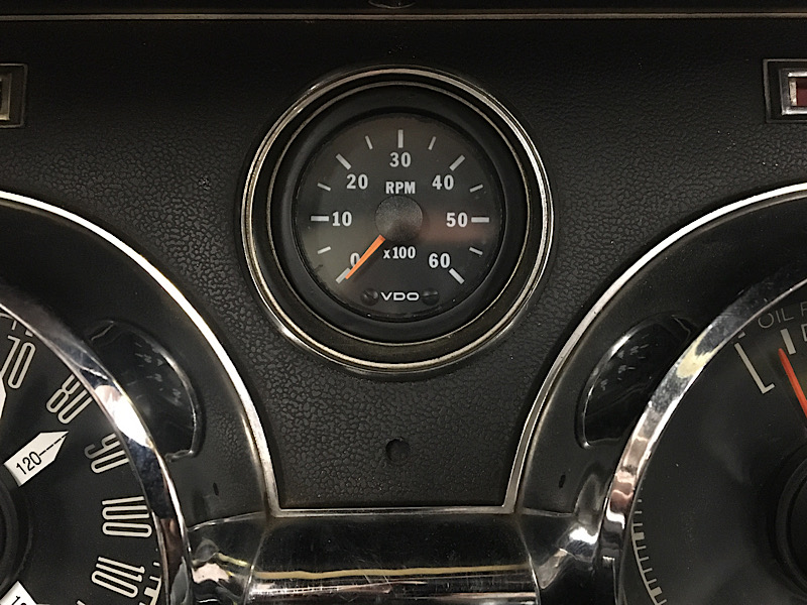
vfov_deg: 48.2
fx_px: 676
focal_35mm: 29
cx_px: 404
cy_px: 302
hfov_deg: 61.7
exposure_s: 1/17
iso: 320
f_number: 2.2
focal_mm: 4.15
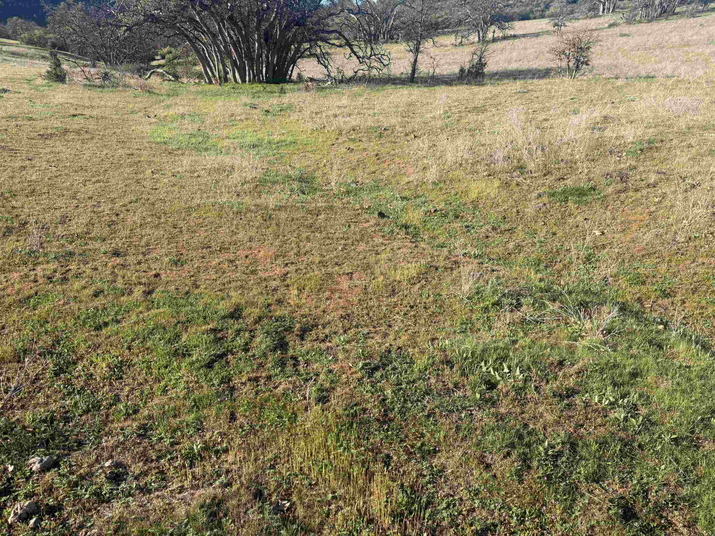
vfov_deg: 53.1
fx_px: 537
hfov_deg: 67.3
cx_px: 358
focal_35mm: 26
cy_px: 268
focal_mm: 5.96
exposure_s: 1/1626
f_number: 1.6
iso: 50
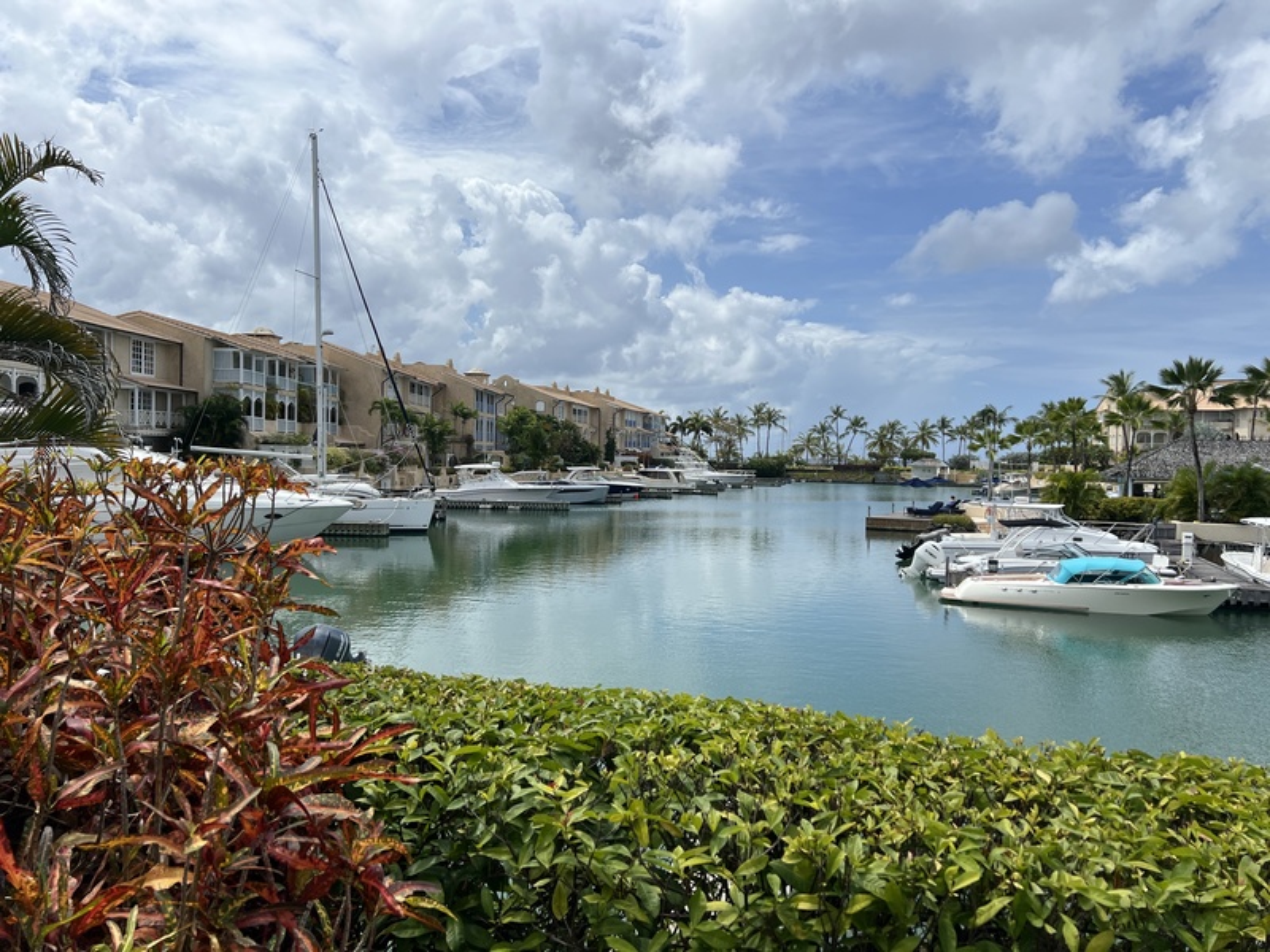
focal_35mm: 26
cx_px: 635
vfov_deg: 53.1
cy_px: 476
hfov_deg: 67.3
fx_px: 954
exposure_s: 1/8000
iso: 50
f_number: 1.5
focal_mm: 5.7
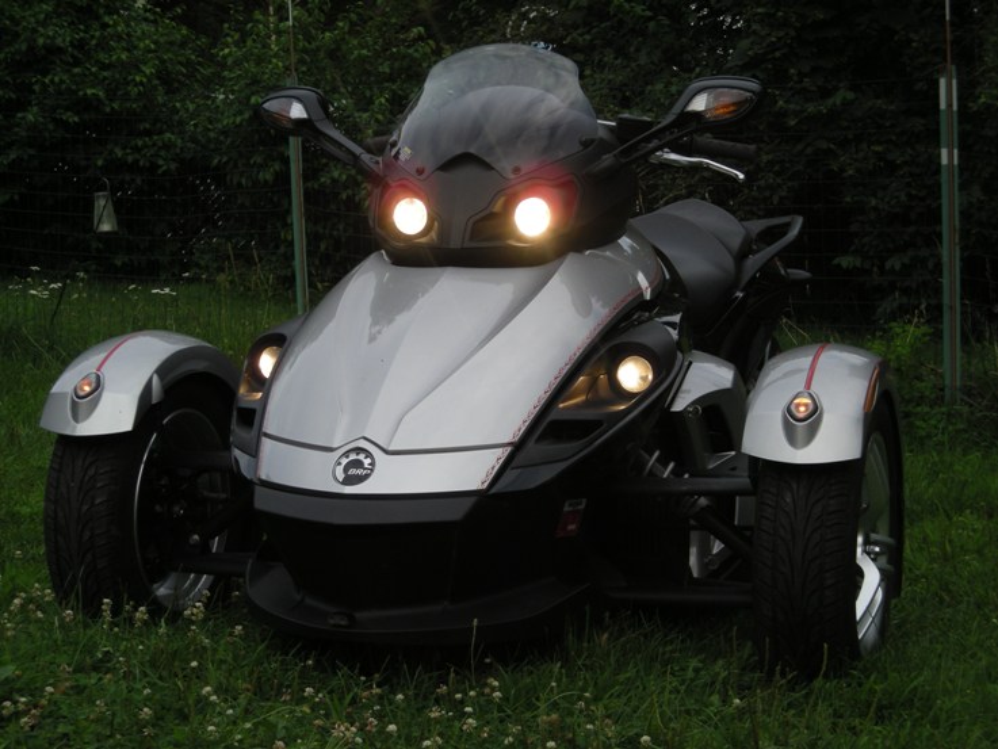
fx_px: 2191
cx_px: 499
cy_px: 374
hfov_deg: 25.7
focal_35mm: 76
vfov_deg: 19.4
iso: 50
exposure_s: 1/141
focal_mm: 12.3
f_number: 3.9
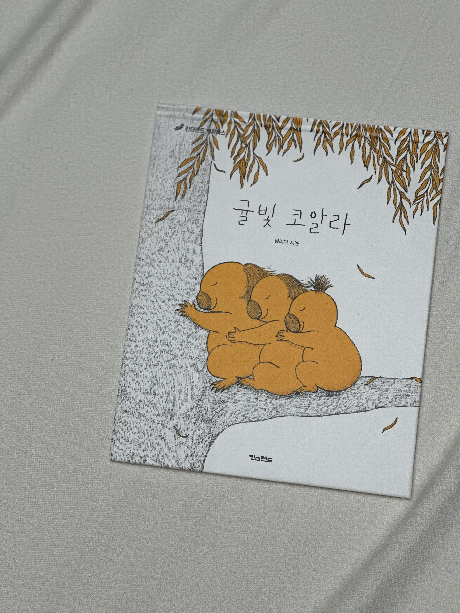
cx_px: 230
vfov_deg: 25.3
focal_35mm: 77
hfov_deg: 19.1
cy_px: 306
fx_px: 1364
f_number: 2.8
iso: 125
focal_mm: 9
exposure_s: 1/120
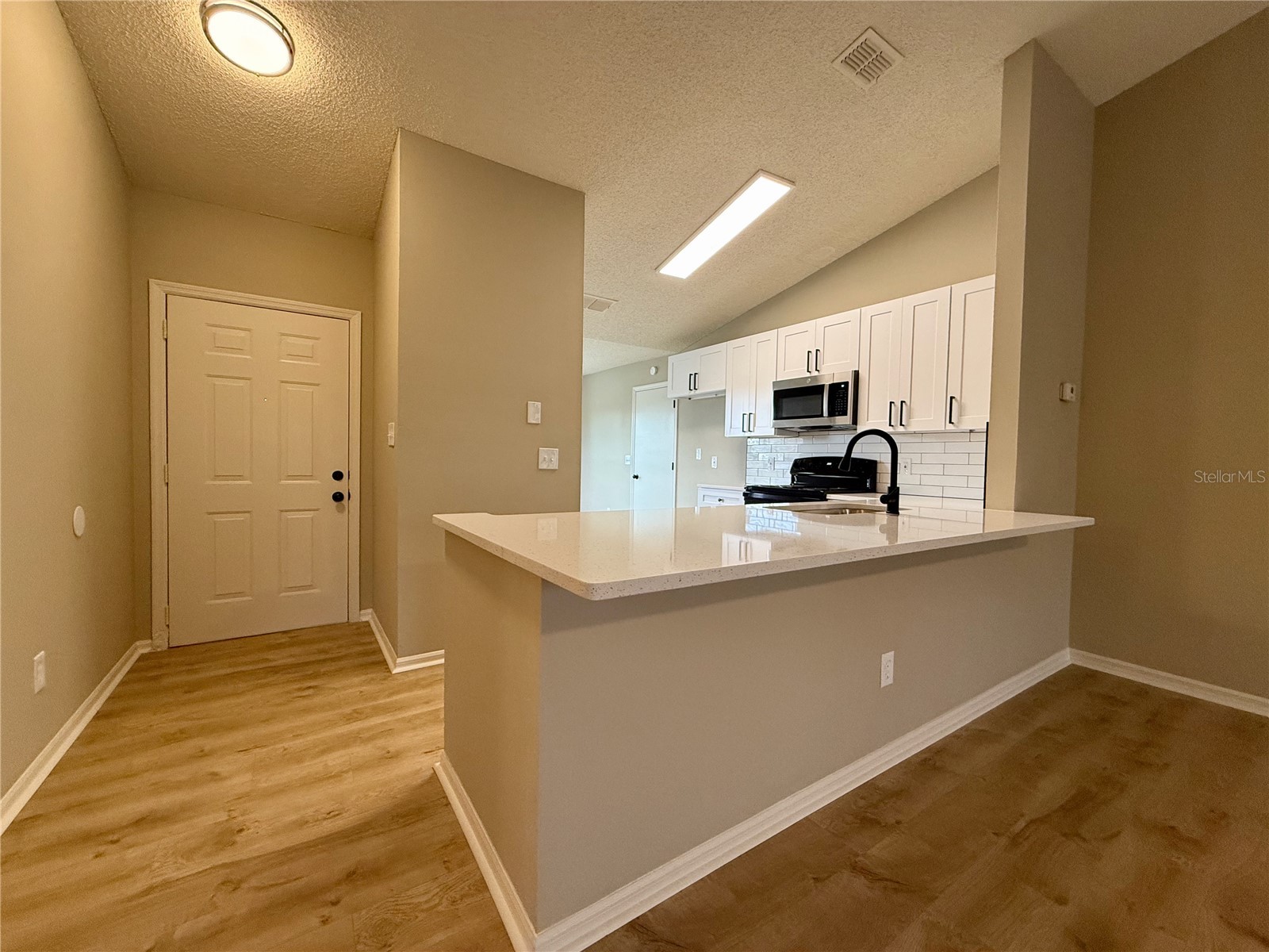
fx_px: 513
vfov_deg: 85.7
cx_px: 634
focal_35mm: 14
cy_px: 476
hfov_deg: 102.1
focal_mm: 2.22
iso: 250
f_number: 2.2
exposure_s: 1/120
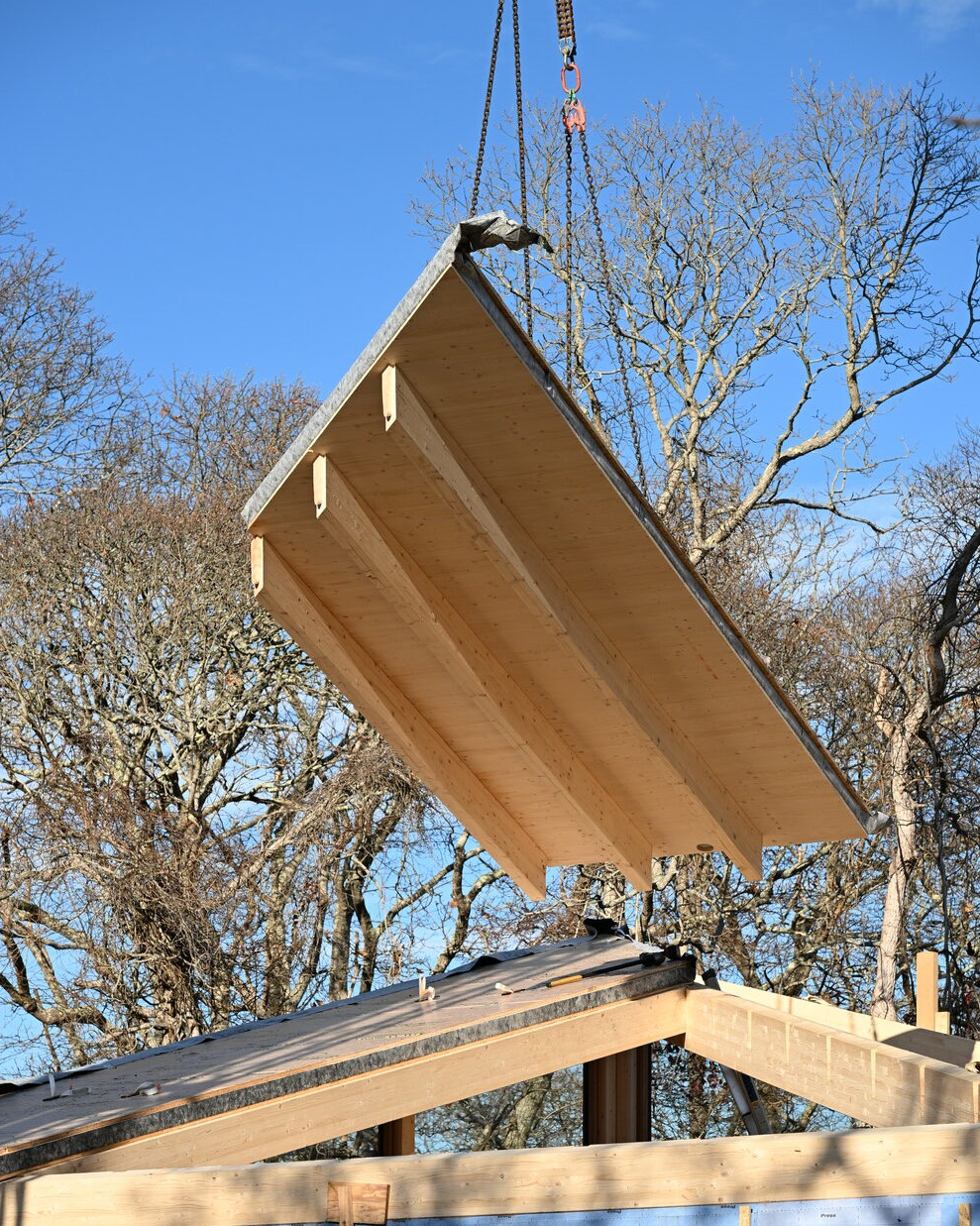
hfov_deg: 14.4
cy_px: 705
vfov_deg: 17.9
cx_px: 486
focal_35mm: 107
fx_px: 3881
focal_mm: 94
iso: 100
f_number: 7.1
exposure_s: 1/320
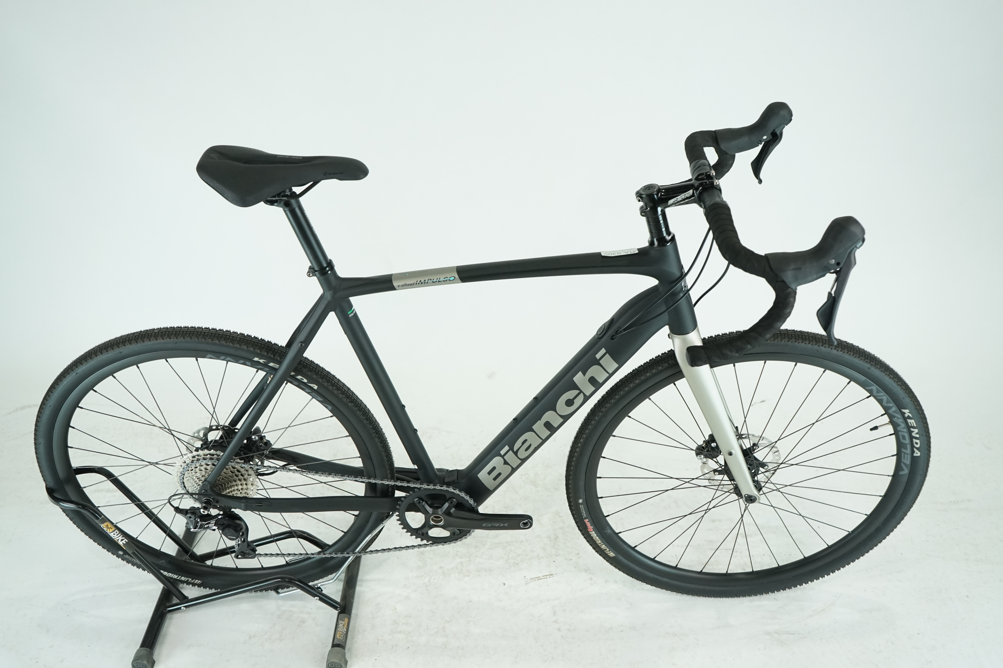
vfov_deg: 41.1
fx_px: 891
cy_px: 334
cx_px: 502
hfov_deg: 58.7
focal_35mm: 32
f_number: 5.6
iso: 1600
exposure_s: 1/200
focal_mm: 32
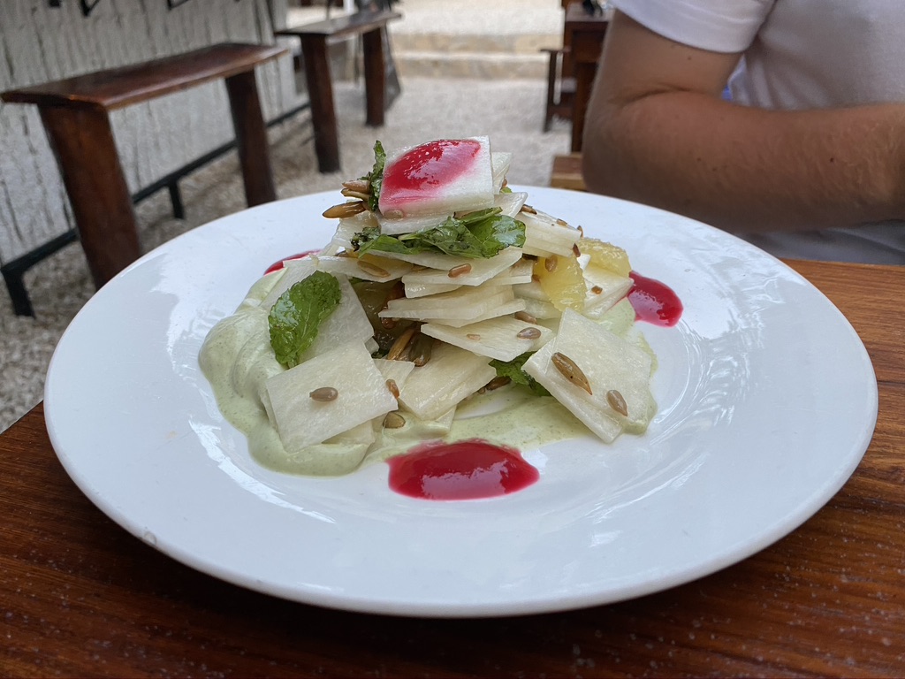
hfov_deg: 67.3
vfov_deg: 53.1
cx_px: 452
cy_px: 340
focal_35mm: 26
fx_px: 680
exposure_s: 1/60
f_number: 1.8
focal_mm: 4.25
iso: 125
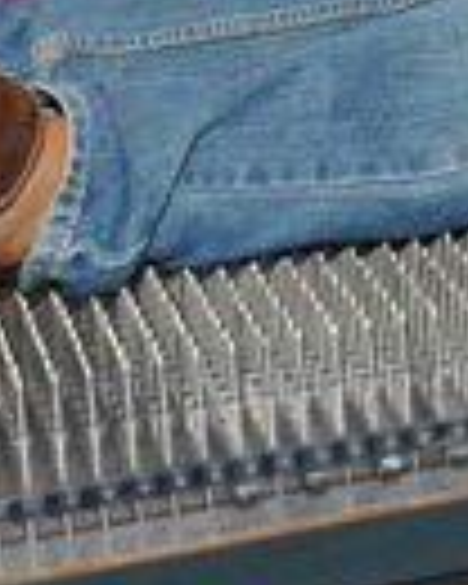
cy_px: -288
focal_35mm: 185
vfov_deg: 10.1
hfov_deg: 7.9
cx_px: 990
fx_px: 3203
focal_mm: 32
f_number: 8
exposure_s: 1/250
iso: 1250
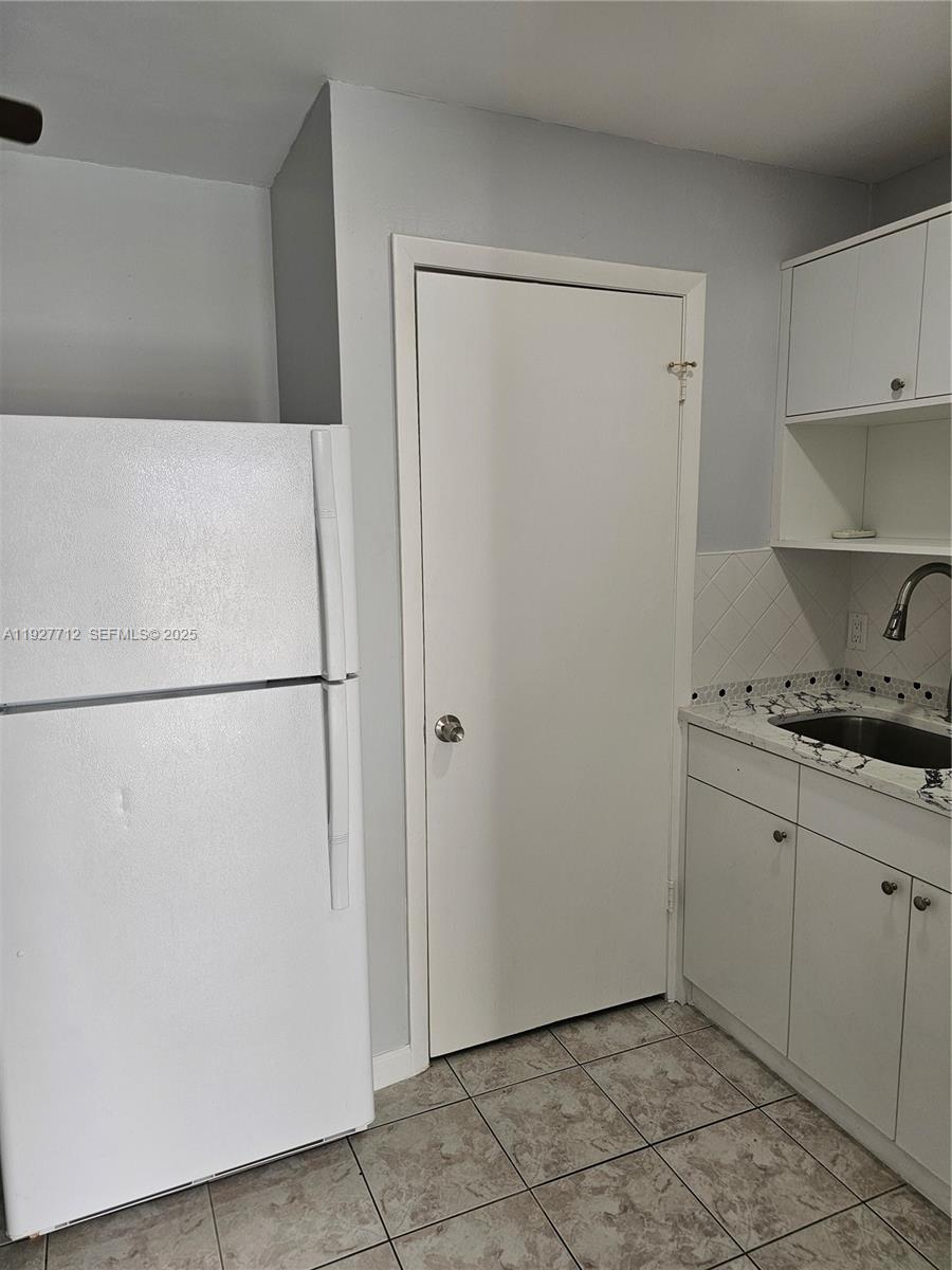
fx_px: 843
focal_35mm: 23
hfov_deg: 58.9
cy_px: 635
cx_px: 476
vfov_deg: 73.9
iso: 100
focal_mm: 6.3
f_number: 1.7
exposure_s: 1/207
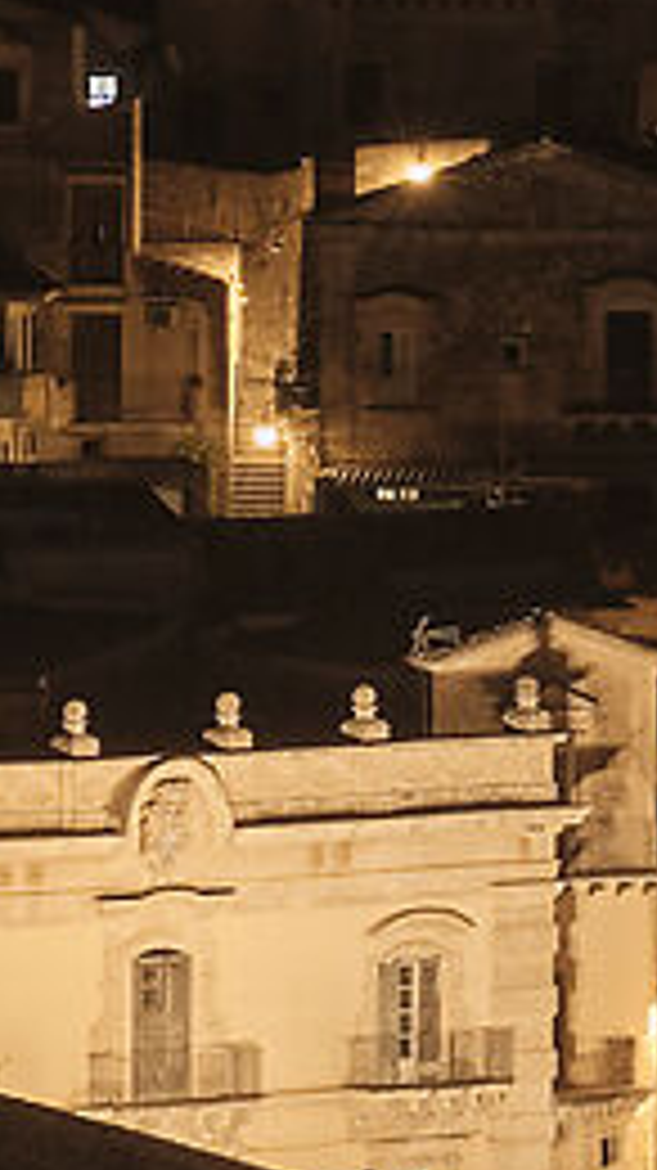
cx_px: 1364
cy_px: 261
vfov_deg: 4.2
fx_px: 15909
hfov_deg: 2.4
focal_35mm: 513
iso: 160
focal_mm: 35
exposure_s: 13
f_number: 8
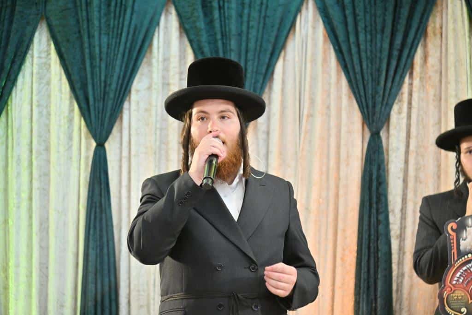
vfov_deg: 11.4
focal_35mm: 120
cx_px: 236
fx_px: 1573
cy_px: 158
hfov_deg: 17.1
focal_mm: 120
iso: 2000
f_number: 4
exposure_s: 1/320
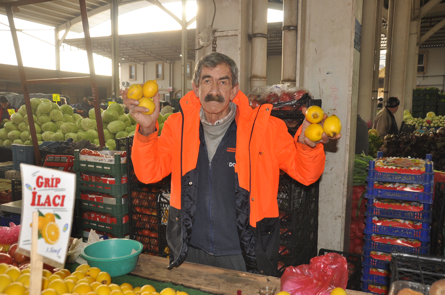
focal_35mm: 33
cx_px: 222
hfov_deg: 57.3
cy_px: 148
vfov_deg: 39.9
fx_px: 407
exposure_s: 1/125
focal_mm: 22
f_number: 3.8
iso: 400
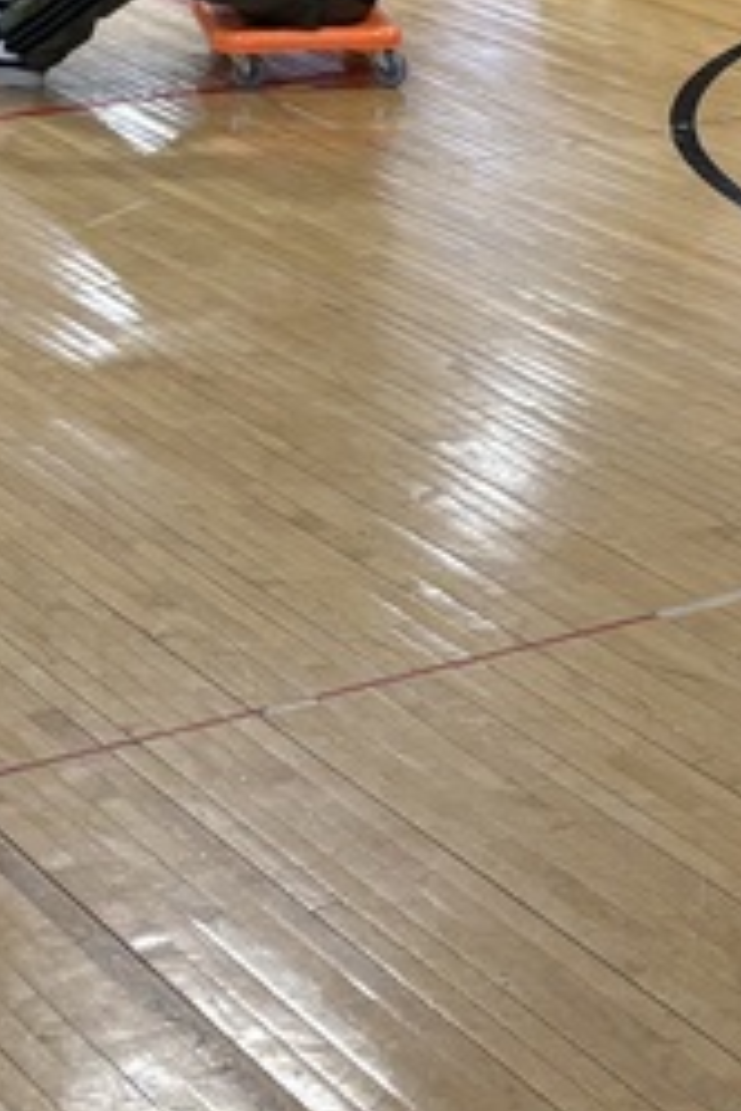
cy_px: -509
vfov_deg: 16.9
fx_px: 3427
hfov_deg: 12.3
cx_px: 545
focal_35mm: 111
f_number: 1.6
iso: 125
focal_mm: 5.96
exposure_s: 1/120
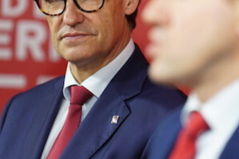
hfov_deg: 5.4
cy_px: 54
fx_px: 2515
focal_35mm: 379
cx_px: 118
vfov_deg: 3.6
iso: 2000
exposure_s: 1/1000
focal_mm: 200
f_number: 2.8
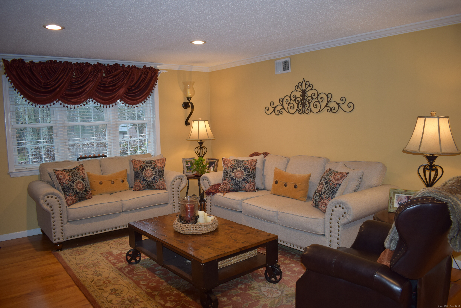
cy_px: 154
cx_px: 230
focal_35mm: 27
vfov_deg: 47.9
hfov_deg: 67.4
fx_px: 346
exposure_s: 1/40
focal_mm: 18
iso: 400
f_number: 3.5
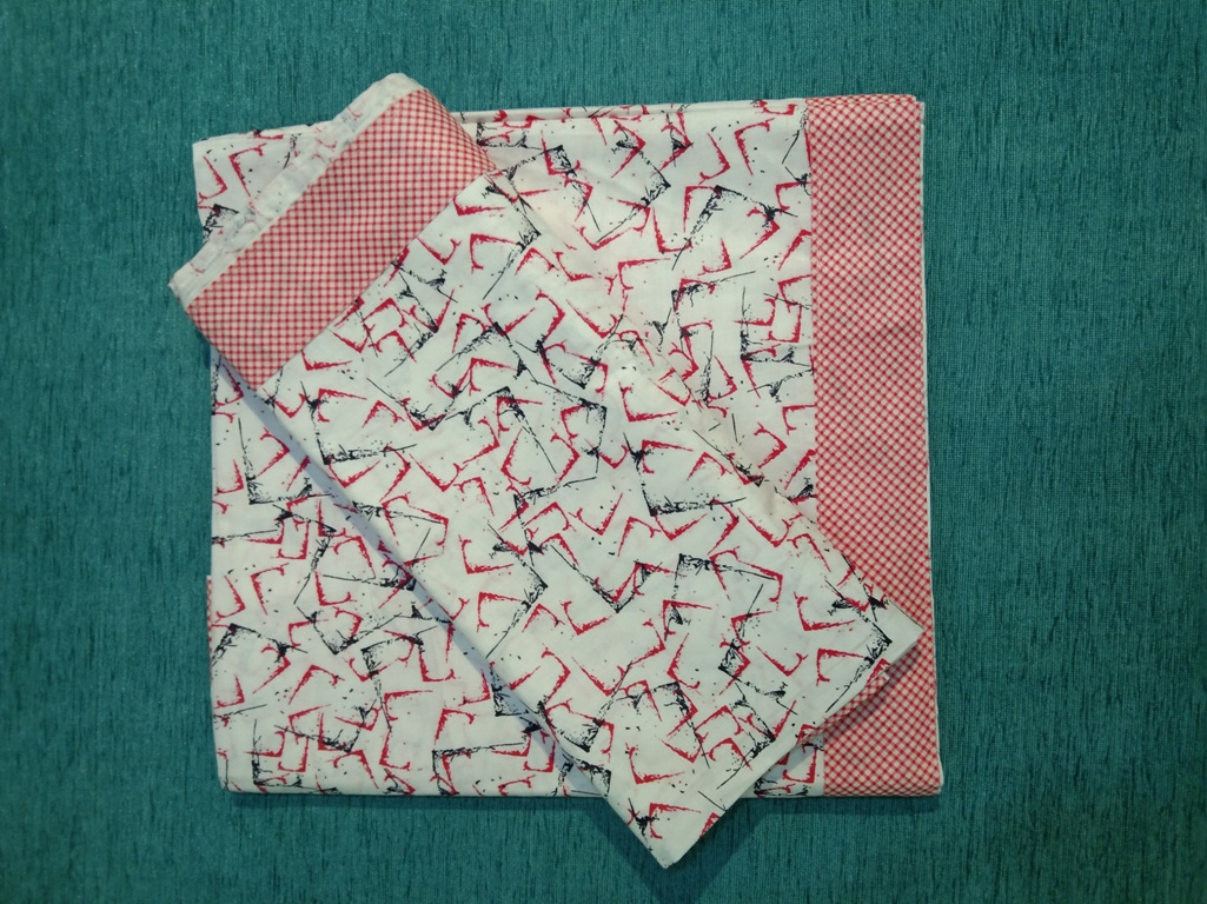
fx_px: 1081
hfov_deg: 58.4
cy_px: 452
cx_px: 604
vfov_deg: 45.4
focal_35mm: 31
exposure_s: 1/50
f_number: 2.2
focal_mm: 3.69
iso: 221
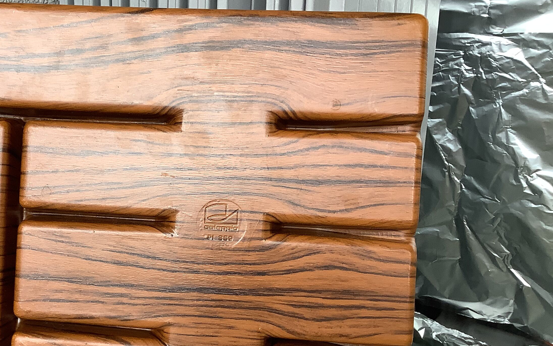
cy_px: 197
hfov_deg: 40.0
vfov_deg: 26.3
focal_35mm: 49
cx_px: 145
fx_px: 738
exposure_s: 1/60
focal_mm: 3.3
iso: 64
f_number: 2.4
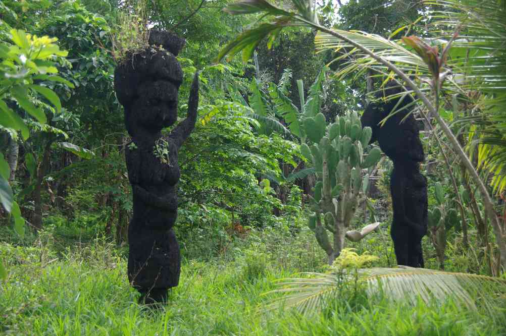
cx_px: 253
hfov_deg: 31.4
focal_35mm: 64
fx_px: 899
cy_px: 168
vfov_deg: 21.2
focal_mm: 42.5
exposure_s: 1/90
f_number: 4.5
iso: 100
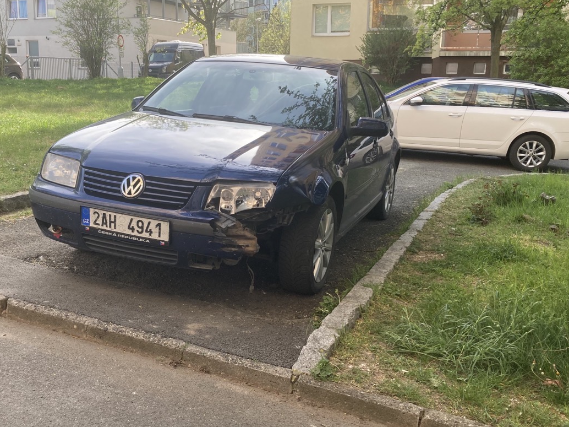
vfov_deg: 36.8
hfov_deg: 47.7
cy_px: 223
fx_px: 641
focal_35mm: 39
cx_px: 240
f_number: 1.8
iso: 20
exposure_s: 1/326
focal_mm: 3.99
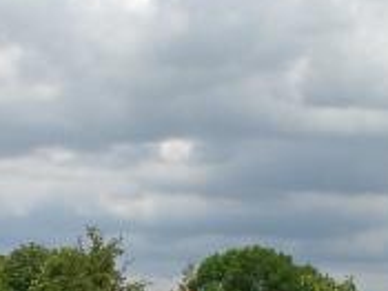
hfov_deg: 14.2
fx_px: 1557
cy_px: 398
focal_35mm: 139
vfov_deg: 10.4
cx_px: 100
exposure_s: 1/640
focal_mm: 6.3
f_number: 4.4
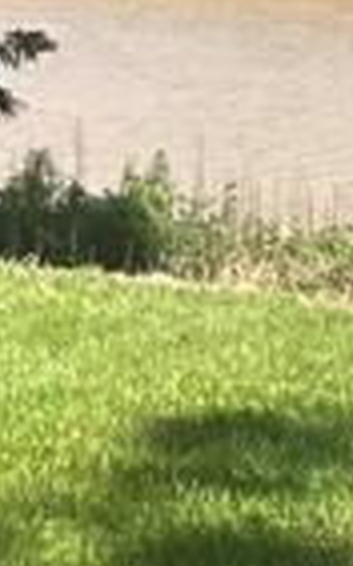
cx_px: -341
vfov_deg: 17.8
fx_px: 1664
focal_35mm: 108
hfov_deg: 11.1
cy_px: -205
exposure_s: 1/1319
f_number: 2.2
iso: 50
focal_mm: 2.22
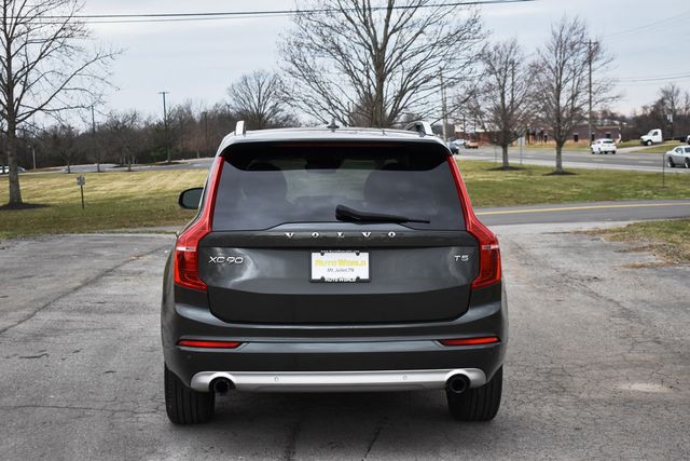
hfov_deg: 33.4
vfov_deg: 22.6
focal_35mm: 60
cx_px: 345
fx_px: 1150
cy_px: 230
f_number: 4.8
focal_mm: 40
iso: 450
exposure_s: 1/250
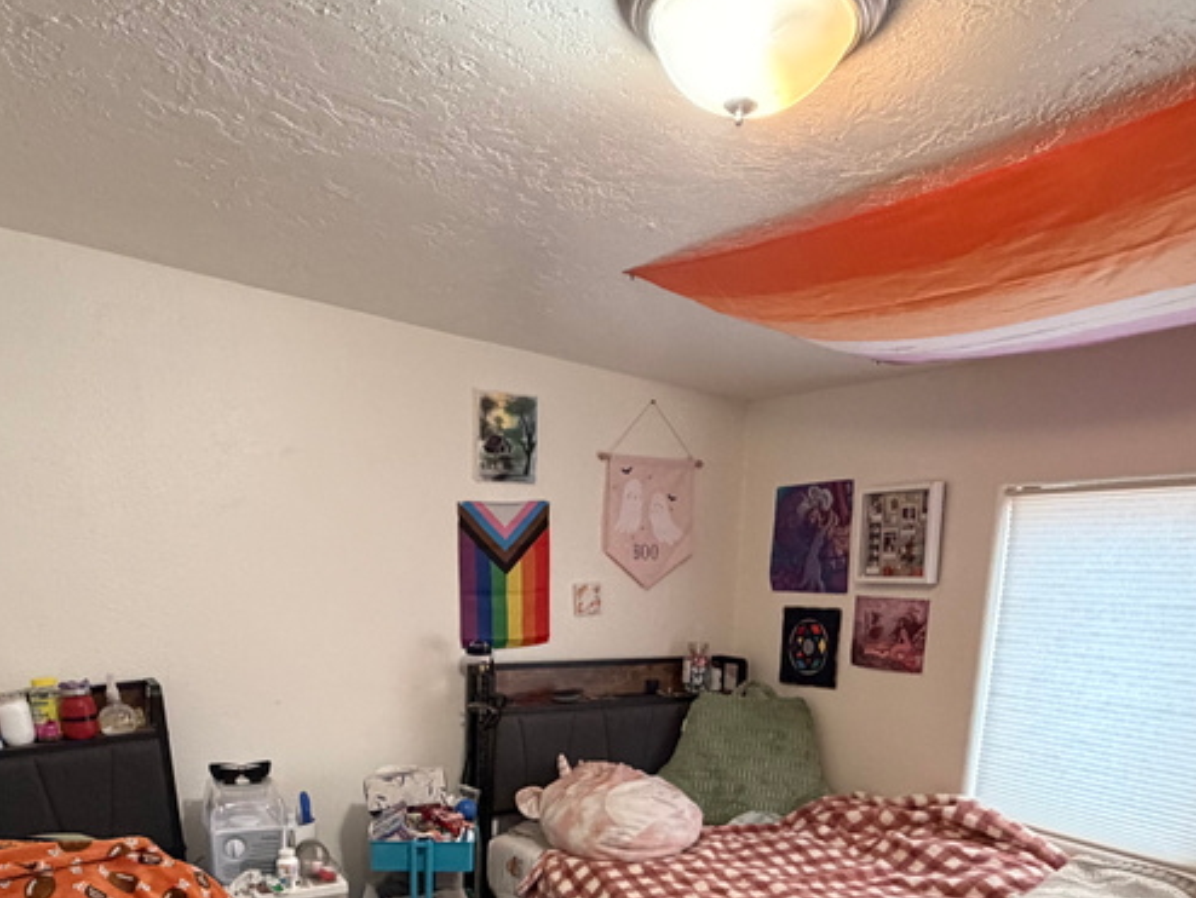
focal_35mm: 29
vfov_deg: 44.1
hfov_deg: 61.4
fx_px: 1002
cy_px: 804
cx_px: 518
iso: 500
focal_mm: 2.22
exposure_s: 1/60
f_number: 2.2
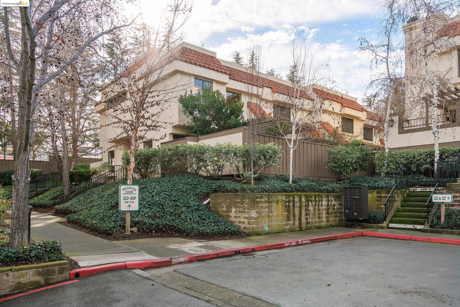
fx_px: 319
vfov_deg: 51.3
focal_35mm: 25
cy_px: 154
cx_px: 230
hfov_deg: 71.5
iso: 400
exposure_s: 1/1000
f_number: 8
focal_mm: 25
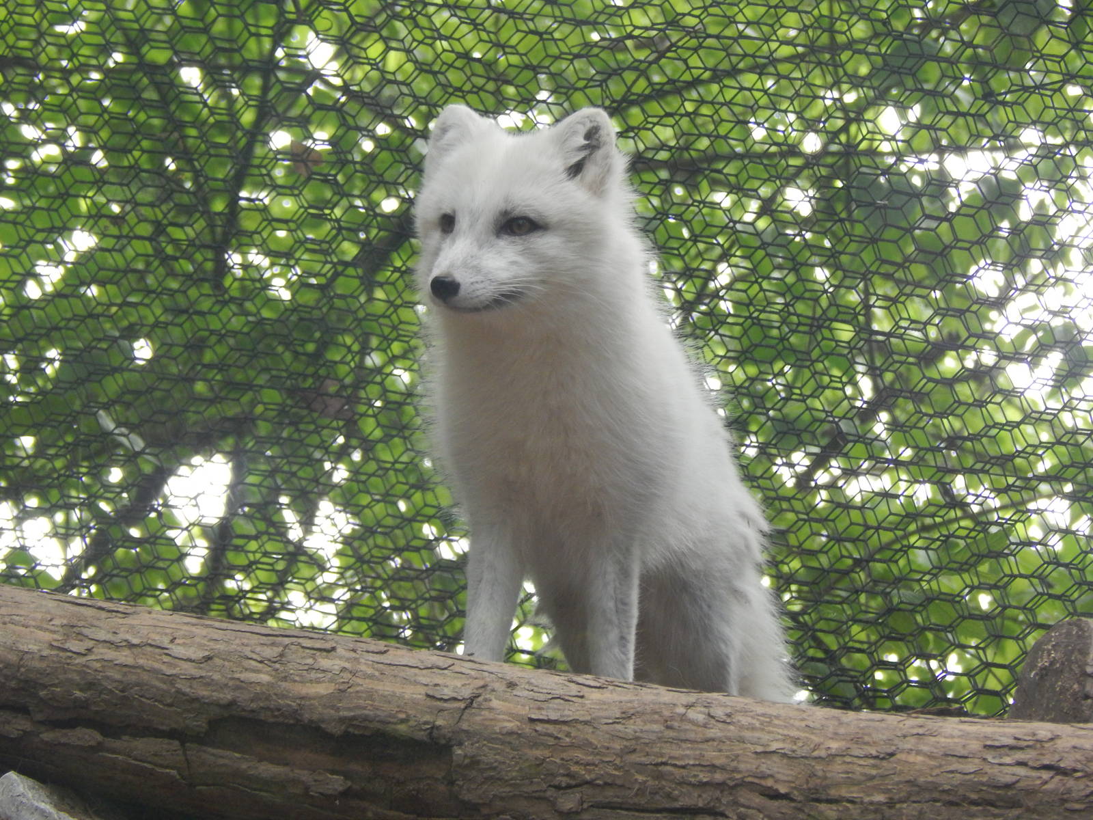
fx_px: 12251
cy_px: 410
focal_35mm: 388
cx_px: 546
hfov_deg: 5.1
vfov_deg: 3.8
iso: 400
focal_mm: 69
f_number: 5.7
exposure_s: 1/160
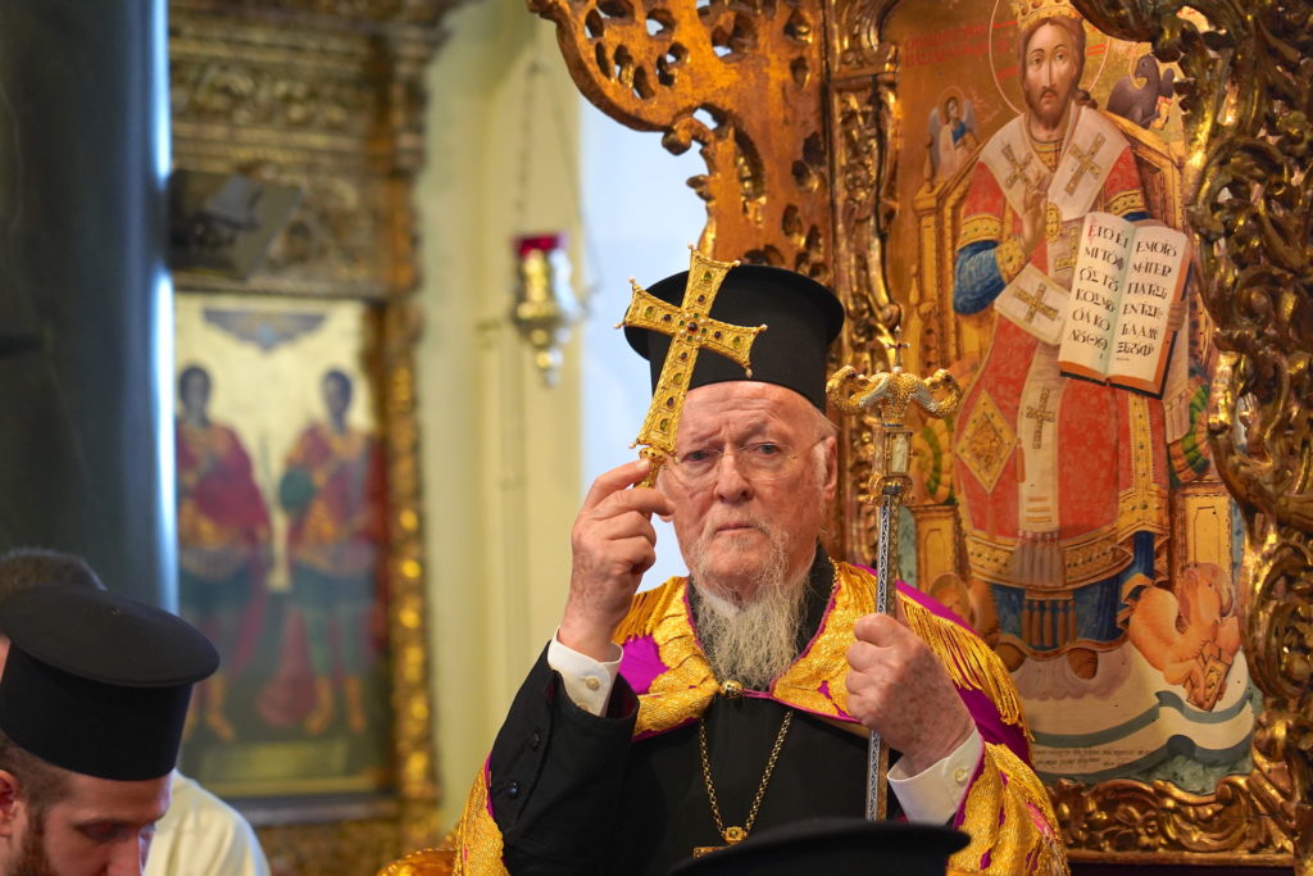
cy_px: 438
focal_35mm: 105
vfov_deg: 13.0
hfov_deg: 19.5
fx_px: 3830
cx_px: 656
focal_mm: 105
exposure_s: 1/160
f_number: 4
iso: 3200
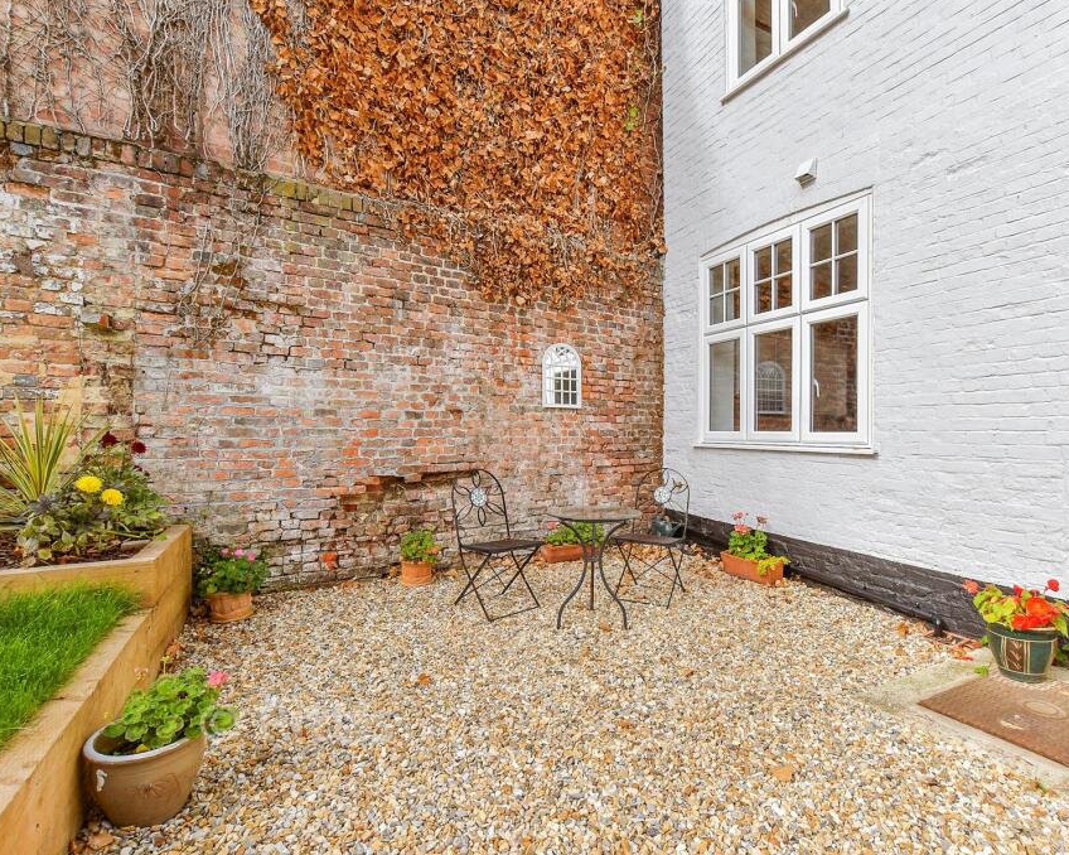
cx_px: 619
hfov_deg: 88.9
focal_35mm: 17
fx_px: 538
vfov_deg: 77.0
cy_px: 427
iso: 160
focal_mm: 10
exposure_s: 1/200
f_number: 8
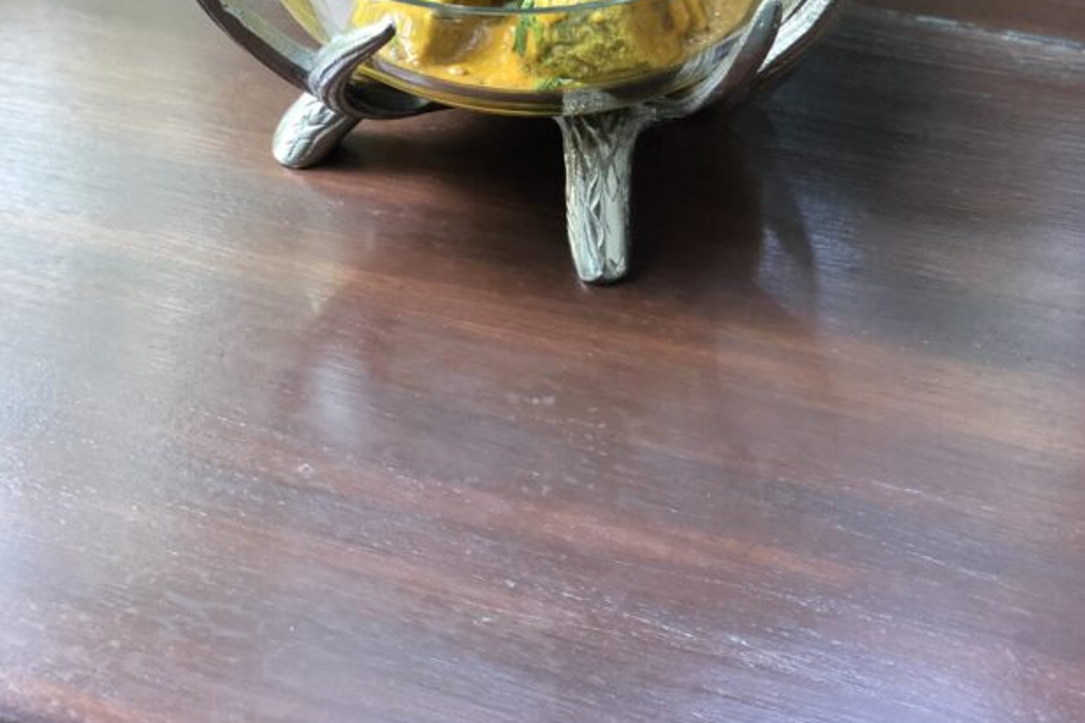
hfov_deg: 27.7
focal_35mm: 73
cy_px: 8
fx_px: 2199
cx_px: 542
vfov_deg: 18.2
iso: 100
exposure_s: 1/30
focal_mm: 6
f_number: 2.4
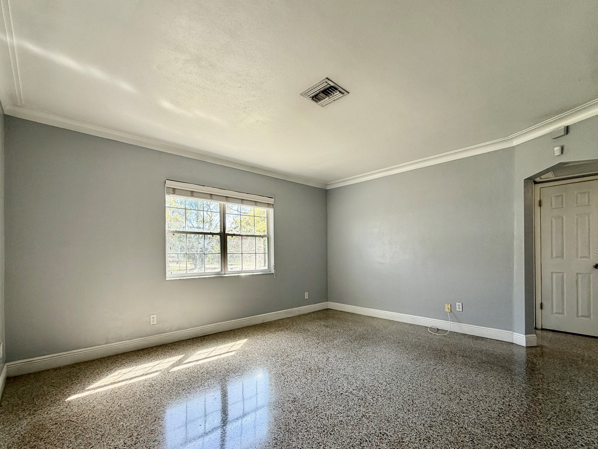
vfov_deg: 77.8
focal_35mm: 16
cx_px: 293
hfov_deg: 94.5
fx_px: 276
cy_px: 252
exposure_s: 1/121
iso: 80
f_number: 2.2
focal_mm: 2.22
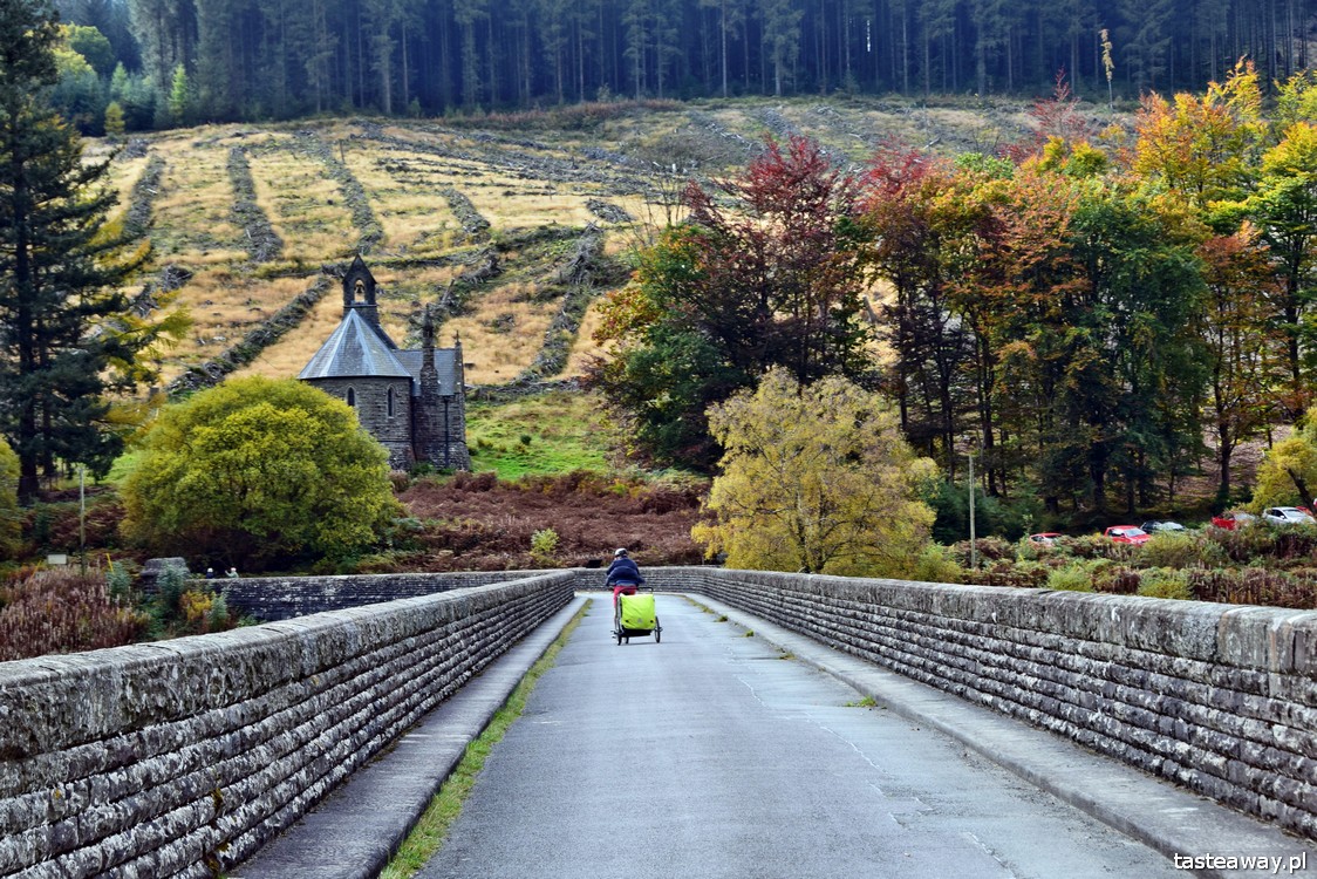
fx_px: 3019
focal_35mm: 82
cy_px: 440
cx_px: 658
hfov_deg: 24.6
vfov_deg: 16.6
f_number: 9
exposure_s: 1/160
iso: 400
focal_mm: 55
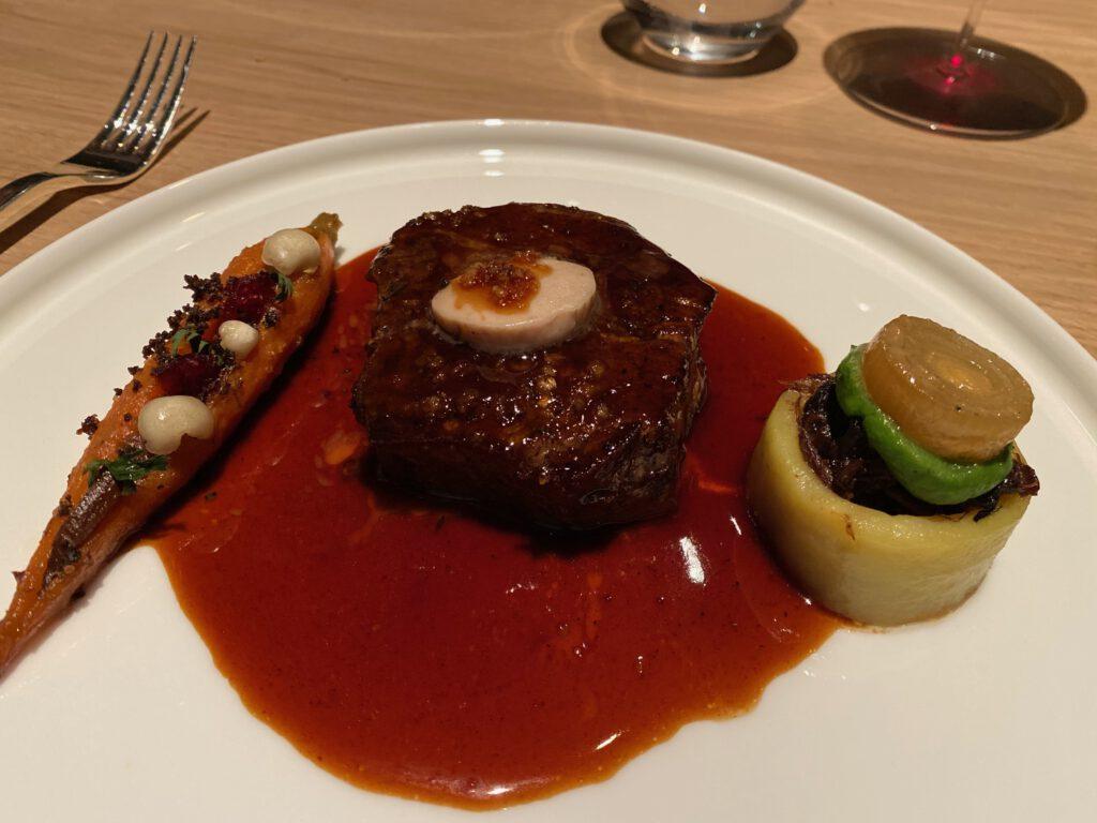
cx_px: 548
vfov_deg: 53.1
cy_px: 412
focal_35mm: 26
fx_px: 824
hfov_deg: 67.3
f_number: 1.8
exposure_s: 1/50
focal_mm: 4.25
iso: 400
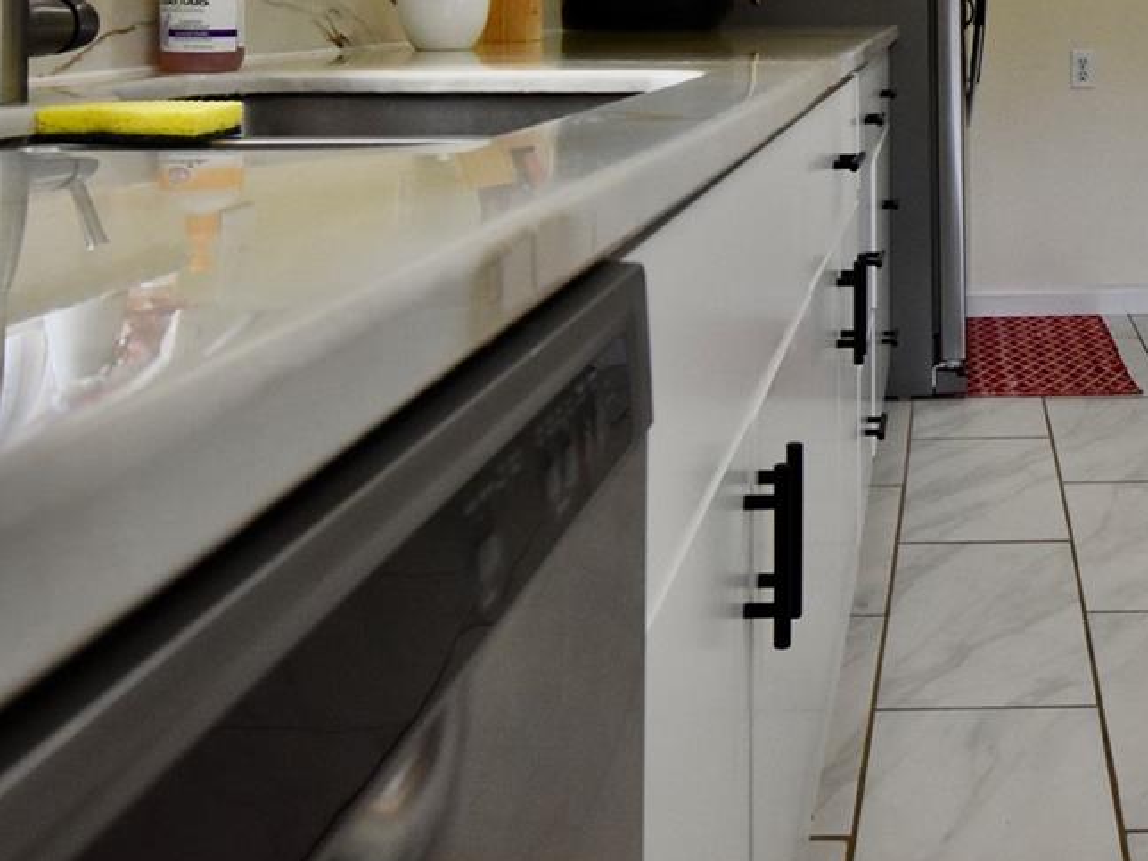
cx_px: 1025
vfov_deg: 30.9
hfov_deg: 40.6
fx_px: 1426
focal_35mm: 43
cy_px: -23
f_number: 6.3
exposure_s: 1/160
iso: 800
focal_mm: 12
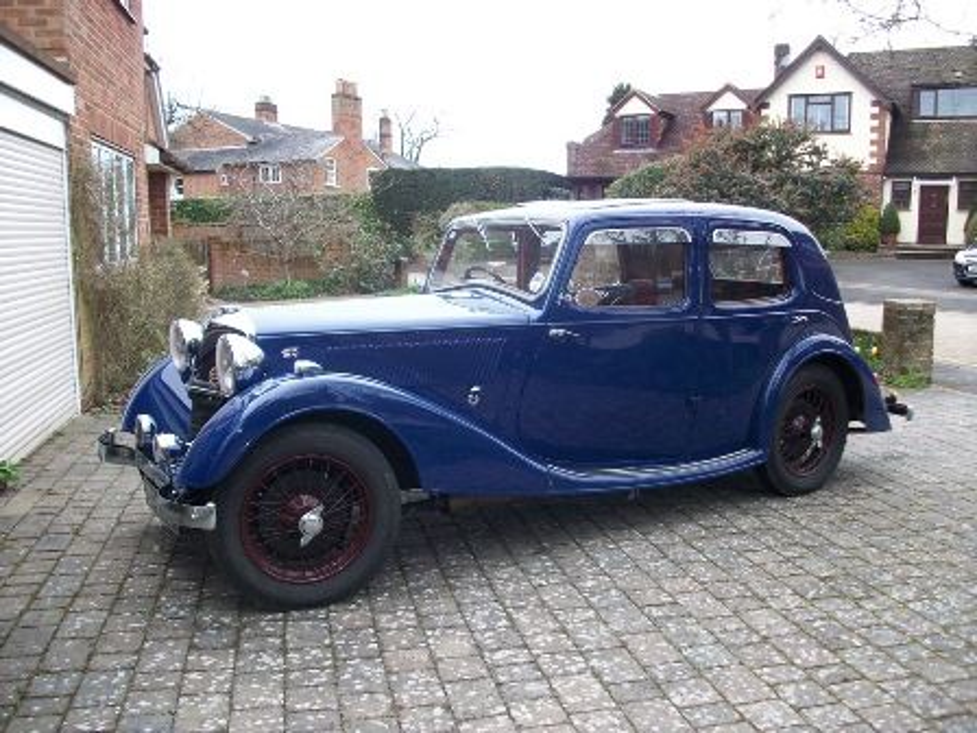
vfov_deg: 45.4
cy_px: 366
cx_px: 488
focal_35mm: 31
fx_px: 875
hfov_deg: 58.4
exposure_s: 1/183
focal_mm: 5.7
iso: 80
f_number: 2.9
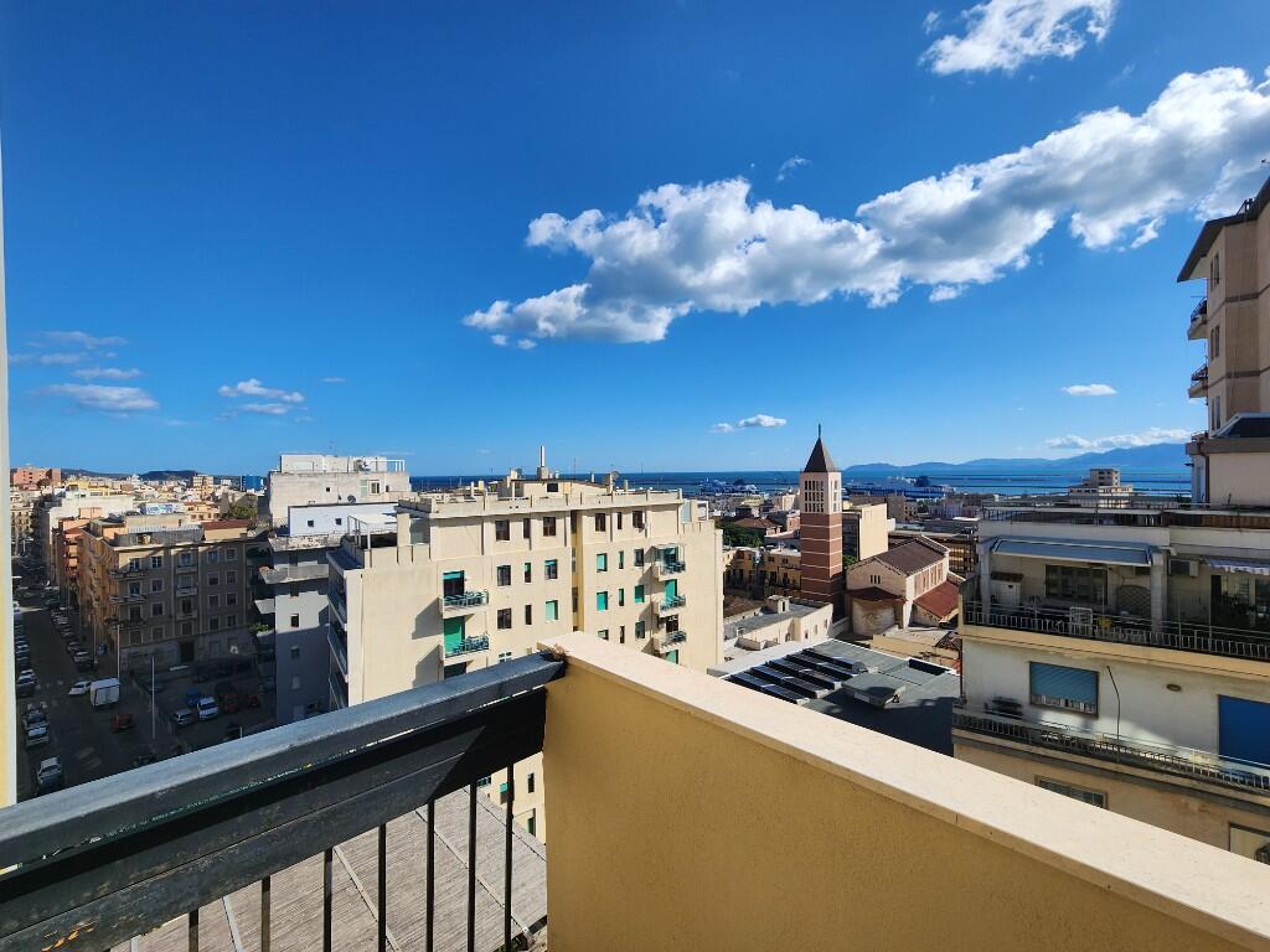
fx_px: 477
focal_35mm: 13
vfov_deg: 89.9
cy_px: 476
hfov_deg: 106.2
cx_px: 635
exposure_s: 1/2775
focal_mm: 2.2
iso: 50
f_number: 2.2
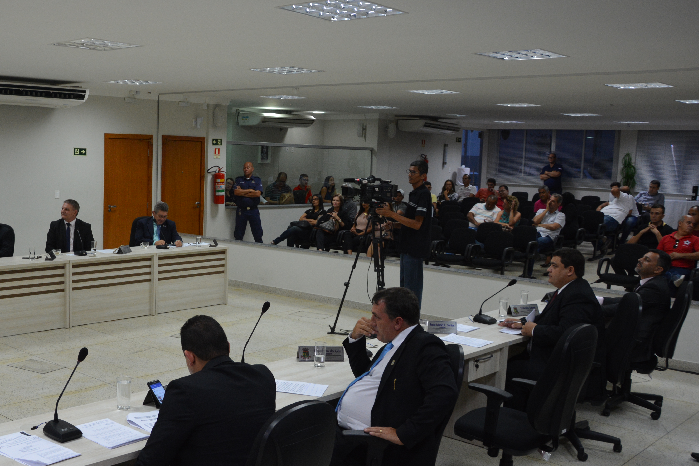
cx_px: 197
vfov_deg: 33.3
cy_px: 275
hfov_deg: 47.1
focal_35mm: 40
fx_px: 777
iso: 640
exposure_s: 1/60
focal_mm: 18
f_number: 4
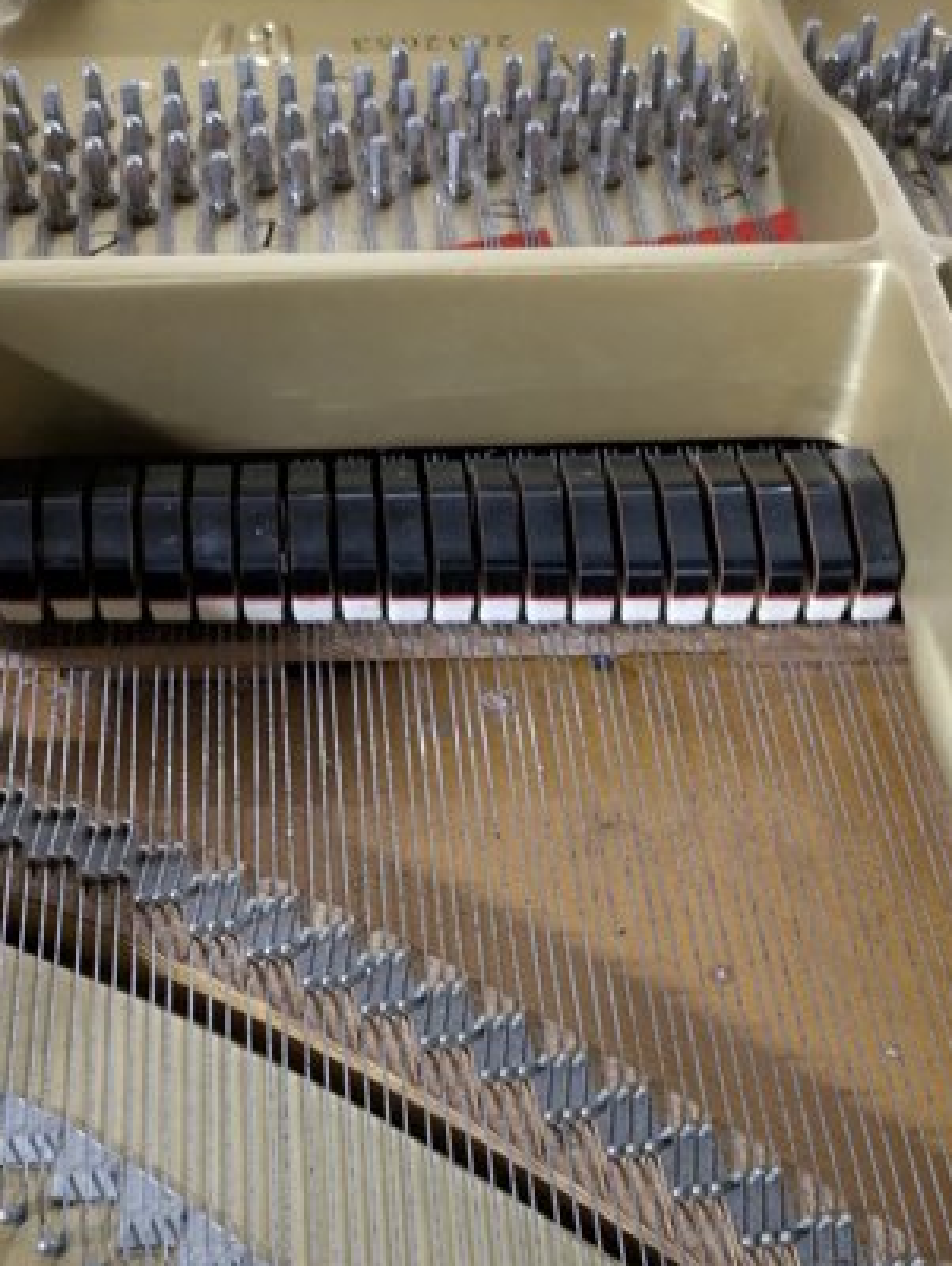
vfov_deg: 39.8
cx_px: 571
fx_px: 1647
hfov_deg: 32.2
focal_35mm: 45
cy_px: 1067
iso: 1115
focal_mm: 5.43
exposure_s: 1/20
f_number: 1.89
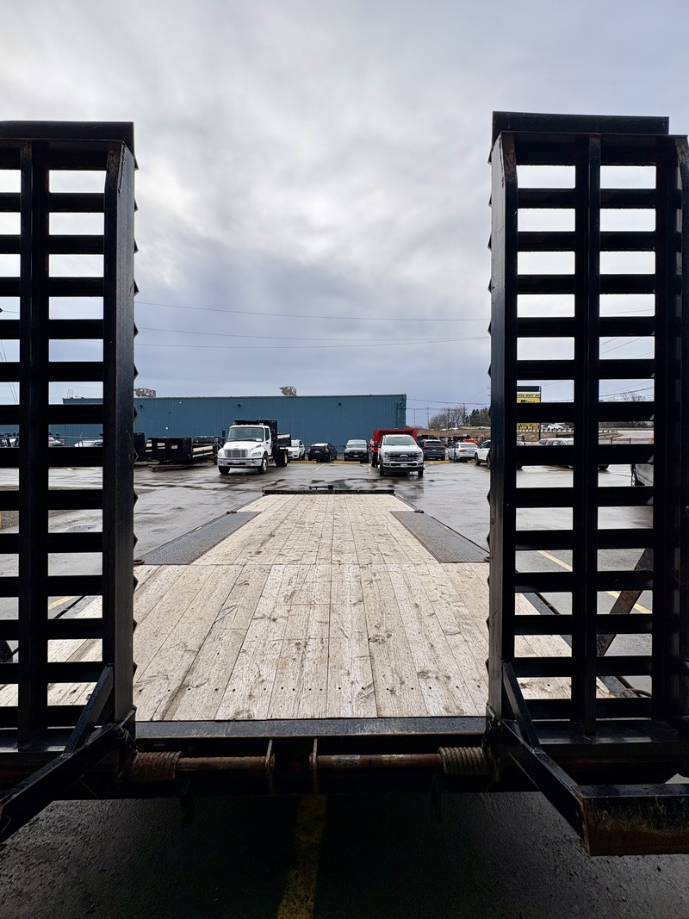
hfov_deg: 85.7
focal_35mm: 14
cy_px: 460
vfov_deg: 102.1
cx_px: 344
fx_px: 372
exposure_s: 1/1094
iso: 40
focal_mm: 2.22
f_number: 2.2
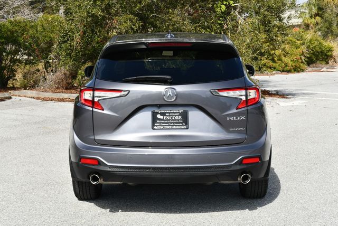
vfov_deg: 20.1
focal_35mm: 68
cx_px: 169
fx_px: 639
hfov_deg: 29.6
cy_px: 113
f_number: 8
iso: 125
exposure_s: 1/250
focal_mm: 34
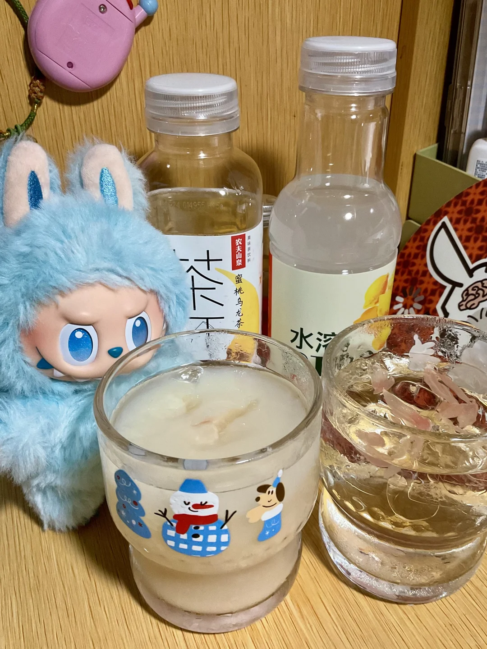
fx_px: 544
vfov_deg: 61.7
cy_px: 324
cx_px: 244
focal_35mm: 29
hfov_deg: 48.2
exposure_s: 1/60
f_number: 1.8
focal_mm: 3
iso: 160
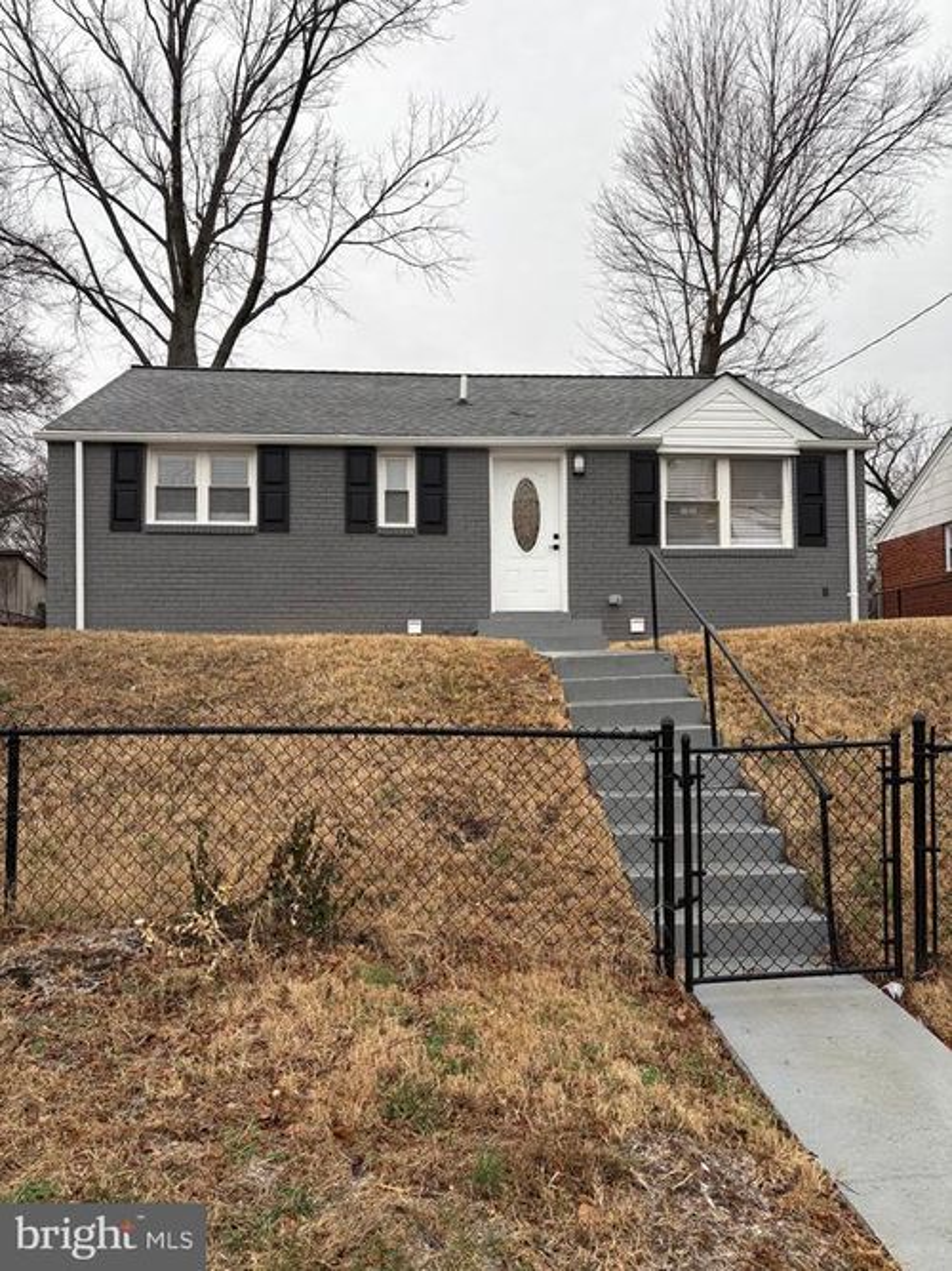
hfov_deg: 53.0
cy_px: 636
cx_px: 476
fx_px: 954
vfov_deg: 67.3
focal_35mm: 26
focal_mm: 5.96
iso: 50
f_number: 1.6
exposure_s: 1/399
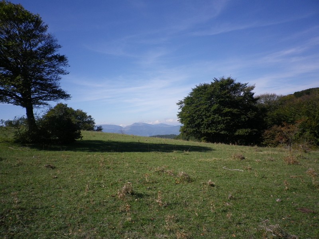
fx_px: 258
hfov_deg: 63.4
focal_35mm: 28
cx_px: 160
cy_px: 120
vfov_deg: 49.7
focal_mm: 5.05
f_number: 3.5
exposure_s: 1/1000
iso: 100
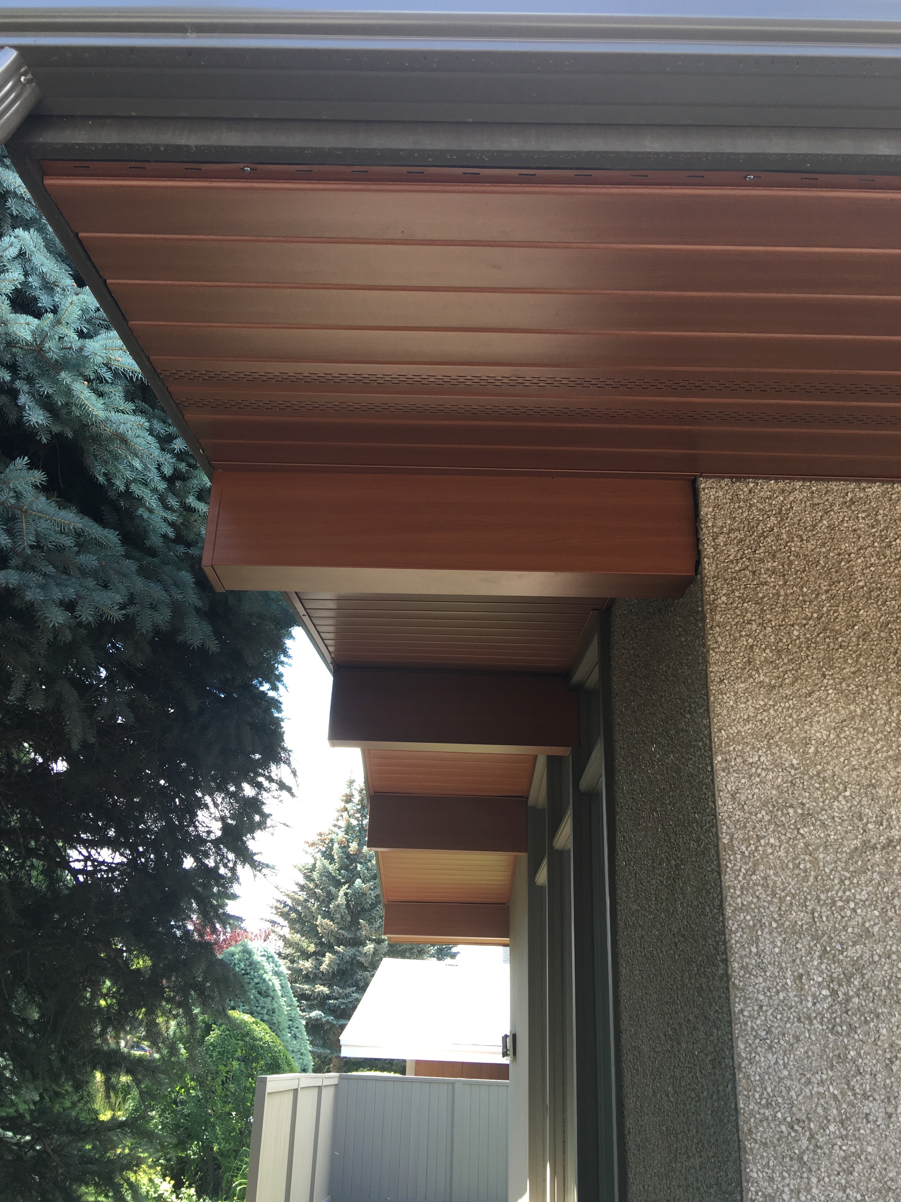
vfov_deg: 60.0
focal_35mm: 30
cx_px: 444
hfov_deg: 46.8
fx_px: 1041
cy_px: 591
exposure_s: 1/120
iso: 25
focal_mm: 4.15
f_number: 2.2
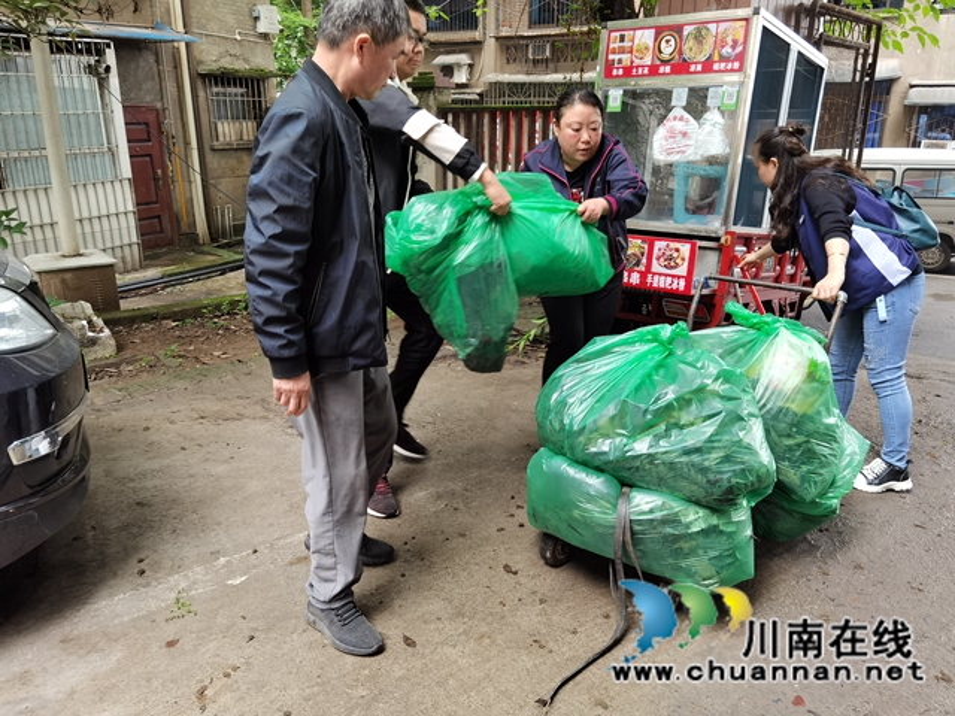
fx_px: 745
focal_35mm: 27
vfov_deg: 51.4
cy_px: 358
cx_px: 478
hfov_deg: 65.3
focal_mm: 6.71
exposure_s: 1/100
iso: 125
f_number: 1.9
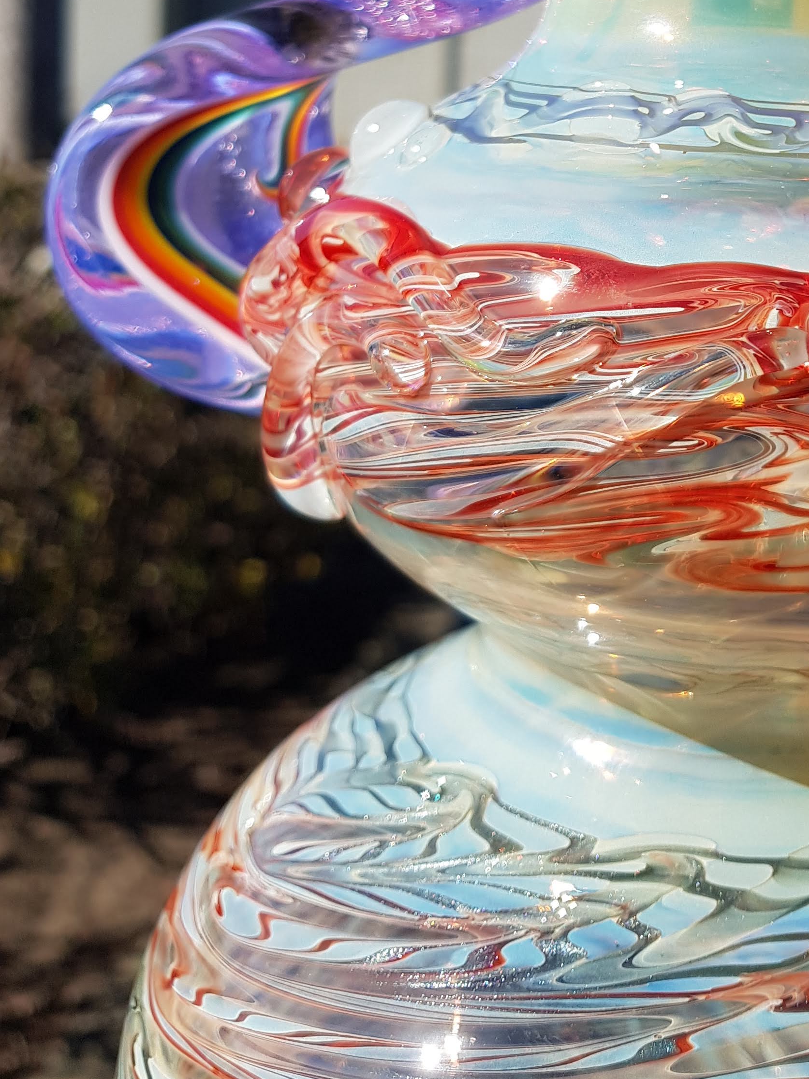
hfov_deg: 29.9
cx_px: 692
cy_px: 180
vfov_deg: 38.5
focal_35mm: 47
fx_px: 1464
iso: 40
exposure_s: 1/2080
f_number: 1.7
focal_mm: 4.2
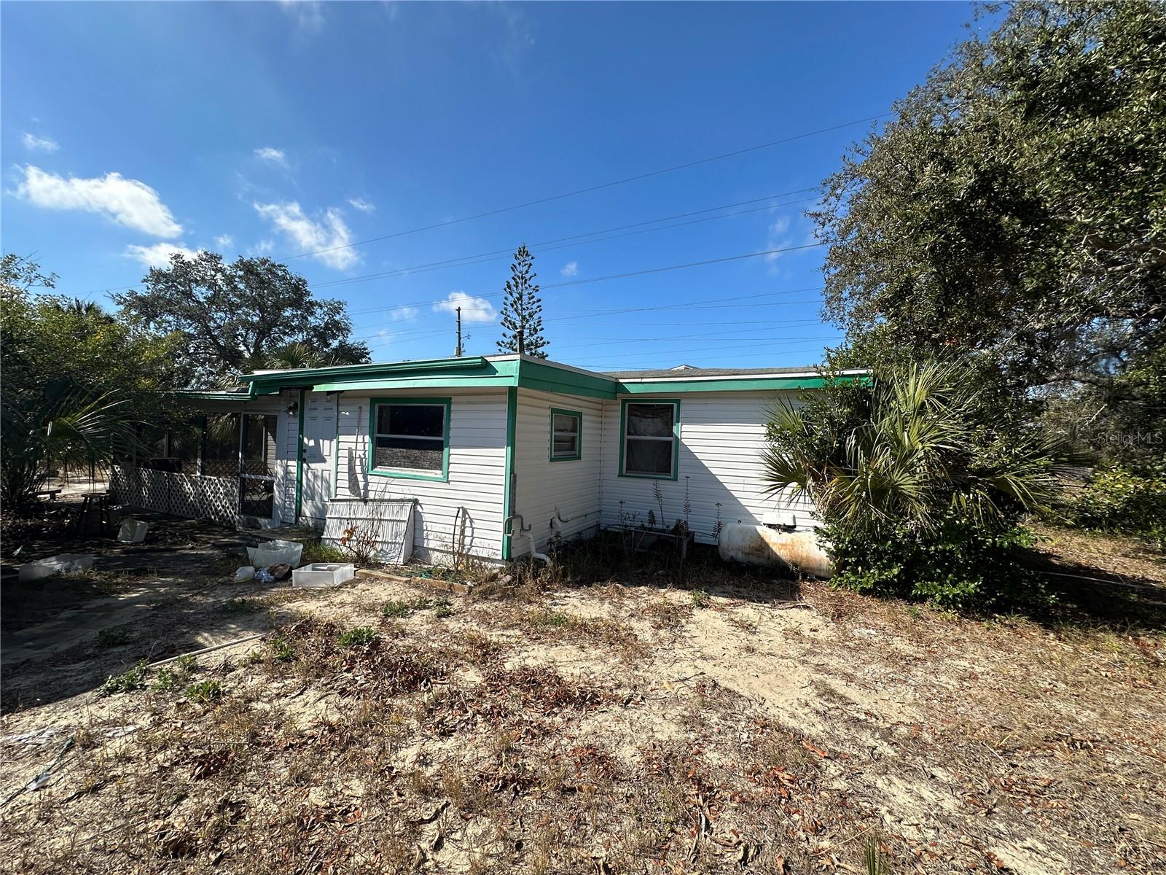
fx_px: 472
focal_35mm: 14
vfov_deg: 85.7
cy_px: 438
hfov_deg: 102.1
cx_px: 583
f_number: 2.2
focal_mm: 2.22
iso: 50
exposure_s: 1/2451
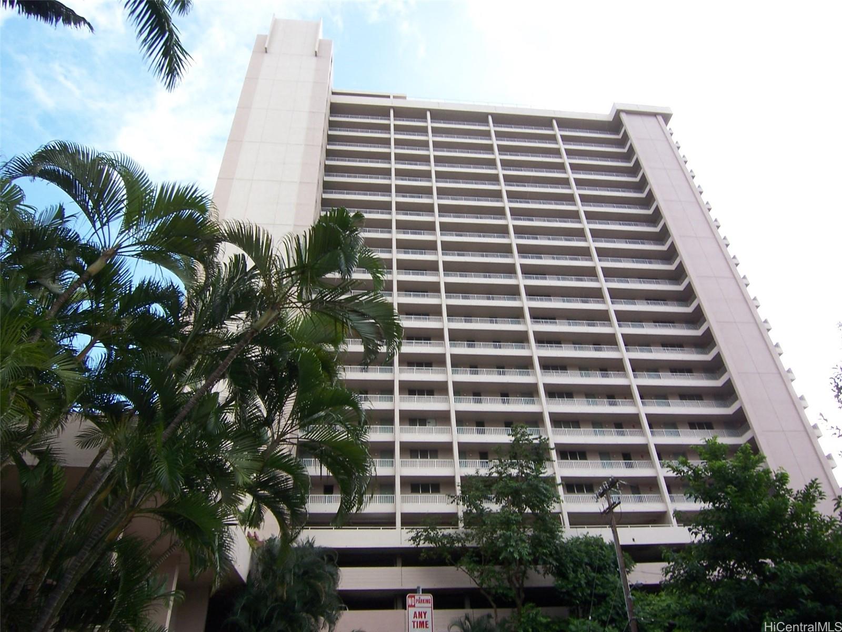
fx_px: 559
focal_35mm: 23
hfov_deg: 73.9
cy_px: 316
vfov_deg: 58.9
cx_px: 421
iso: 64
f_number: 5.6
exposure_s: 1/100
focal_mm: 3.8
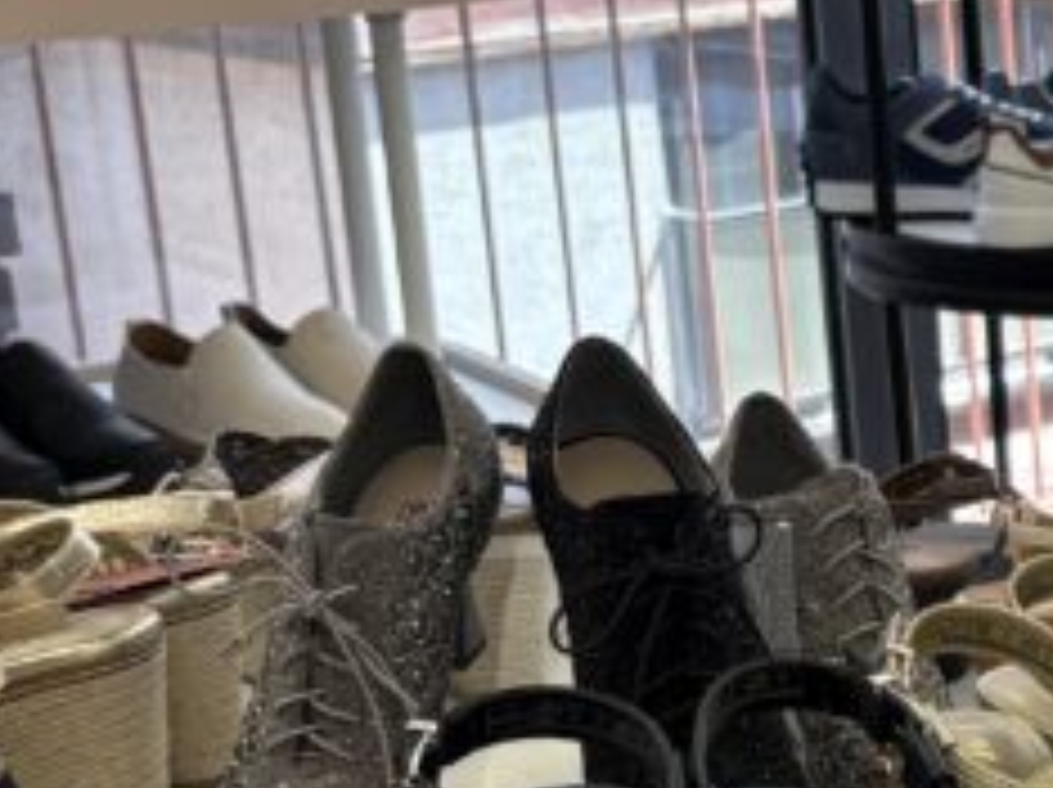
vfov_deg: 12.8
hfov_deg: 15.8
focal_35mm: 114
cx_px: 1606
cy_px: 815
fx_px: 3464
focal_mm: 5.96
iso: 64
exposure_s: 1/128
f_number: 1.6
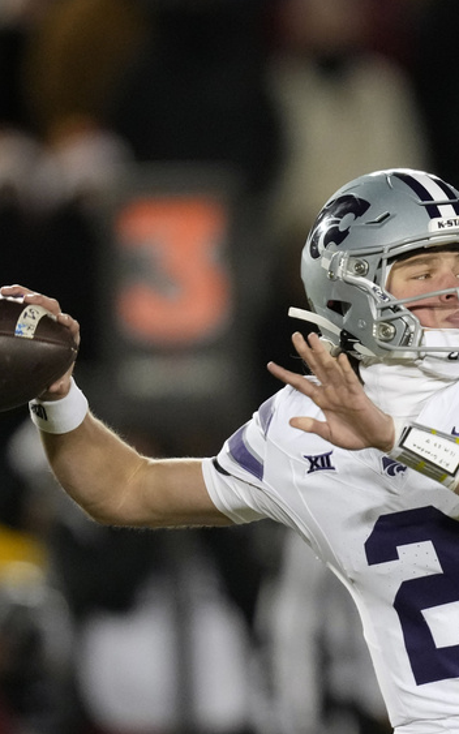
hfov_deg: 1.2
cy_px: 389
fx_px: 22271
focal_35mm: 1113
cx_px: 385
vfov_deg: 1.9
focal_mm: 400
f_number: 2.8
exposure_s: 1/2000
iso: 5000
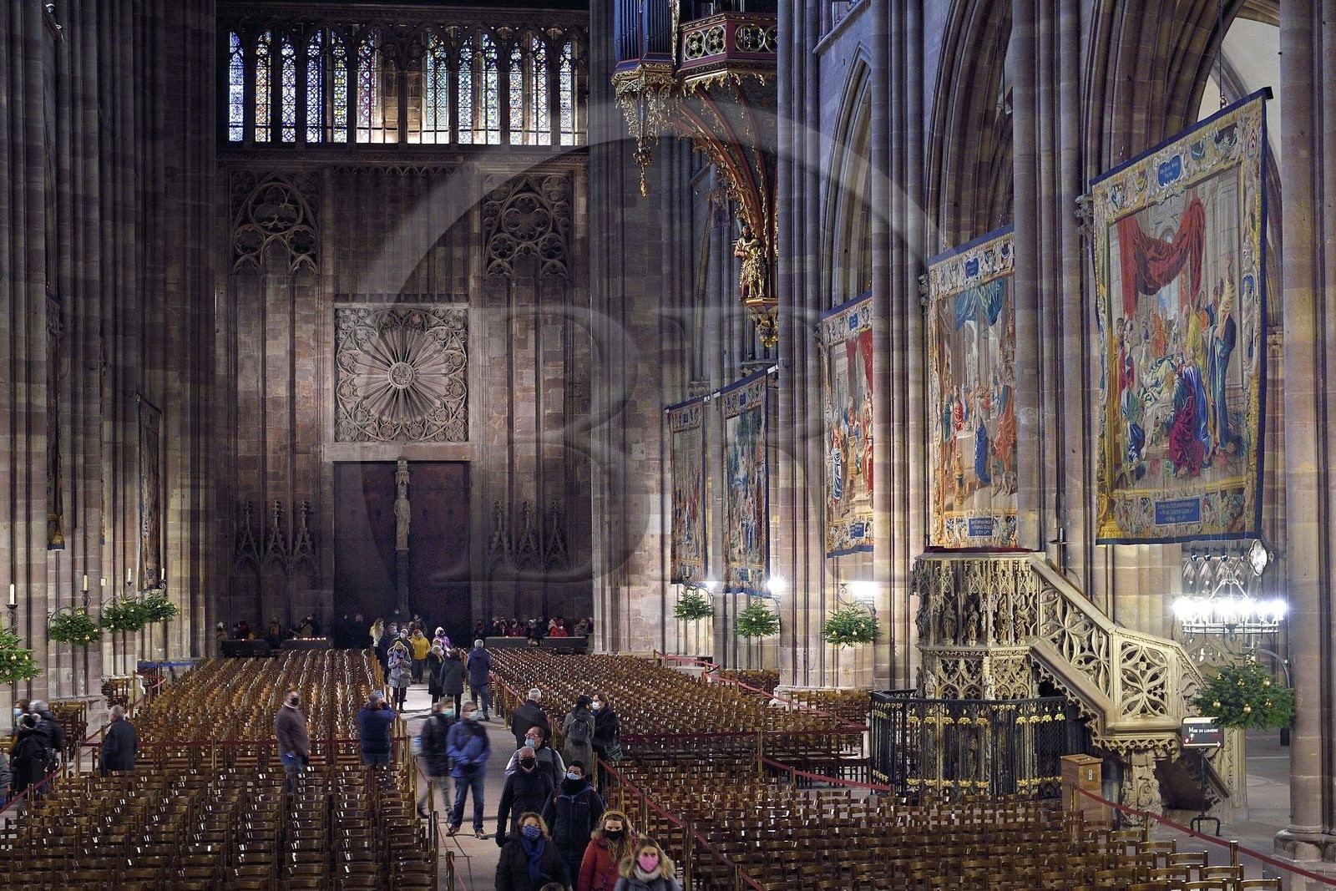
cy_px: 446
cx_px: 668
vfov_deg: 27.0
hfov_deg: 39.6
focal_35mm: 50
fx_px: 1856
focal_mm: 50
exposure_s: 1/13
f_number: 6.3
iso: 1600
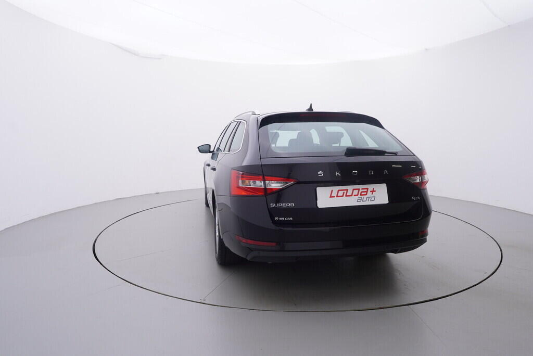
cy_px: 178
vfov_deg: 56.2
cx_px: 266
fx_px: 333
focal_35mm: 22
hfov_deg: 77.3
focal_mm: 15
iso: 200
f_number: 5
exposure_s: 1/80
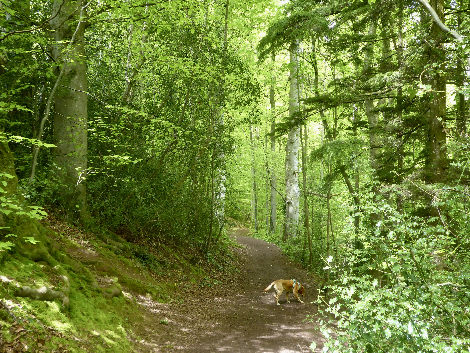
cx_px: 235
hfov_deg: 44.8
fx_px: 570
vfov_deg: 34.3
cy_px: 176
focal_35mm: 42
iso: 250
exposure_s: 1/60
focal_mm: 7.2
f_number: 3.8
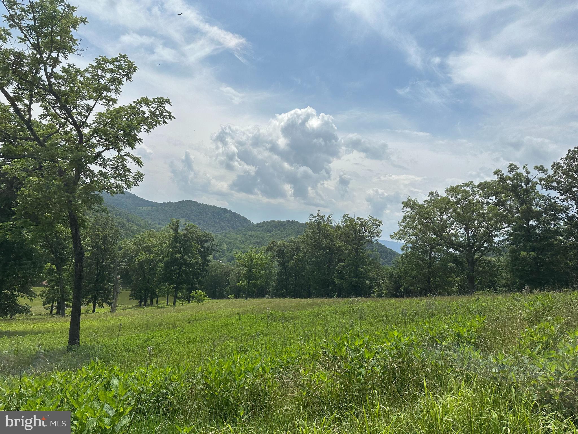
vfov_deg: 56.8
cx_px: 289
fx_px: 401
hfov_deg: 71.6
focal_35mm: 24
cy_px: 217
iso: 80
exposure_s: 1/10753
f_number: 1.78
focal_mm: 6.86
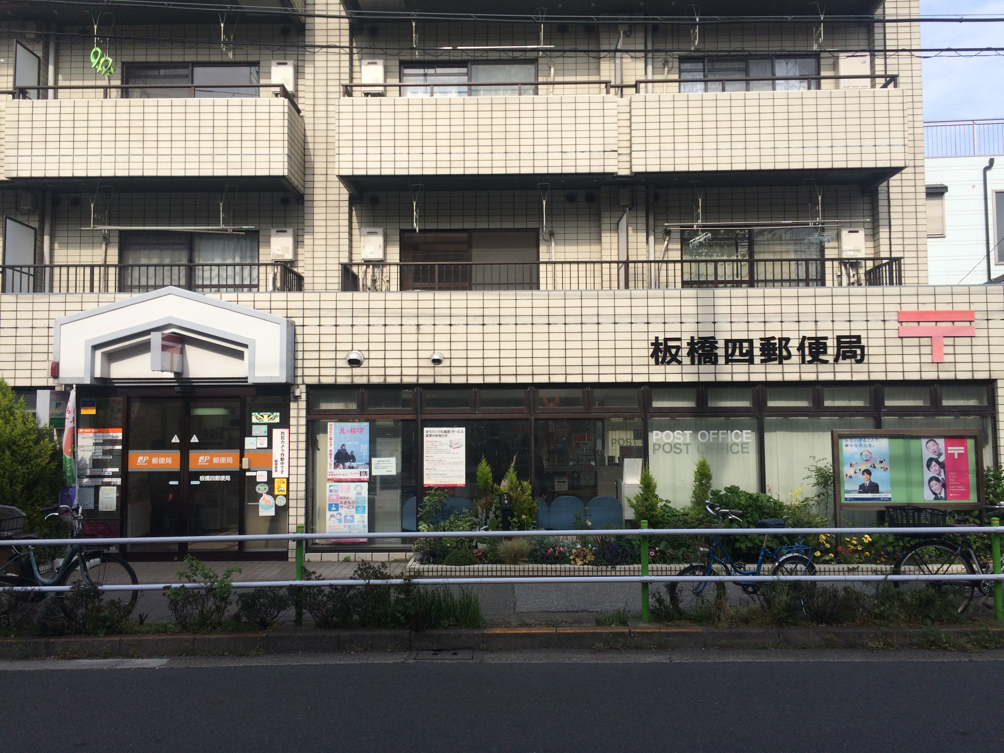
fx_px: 841
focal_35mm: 29
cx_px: 502
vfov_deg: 48.2
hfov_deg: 61.7
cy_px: 376
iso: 32
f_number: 2.2
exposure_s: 1/1466
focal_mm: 4.15
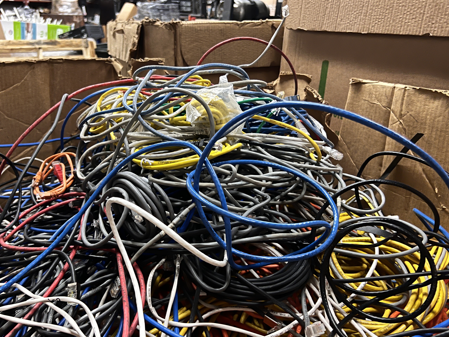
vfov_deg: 44.1
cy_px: 177
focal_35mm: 32
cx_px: 194
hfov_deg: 56.6
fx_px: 415
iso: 250
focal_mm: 5.7
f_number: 1.5
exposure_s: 1/60
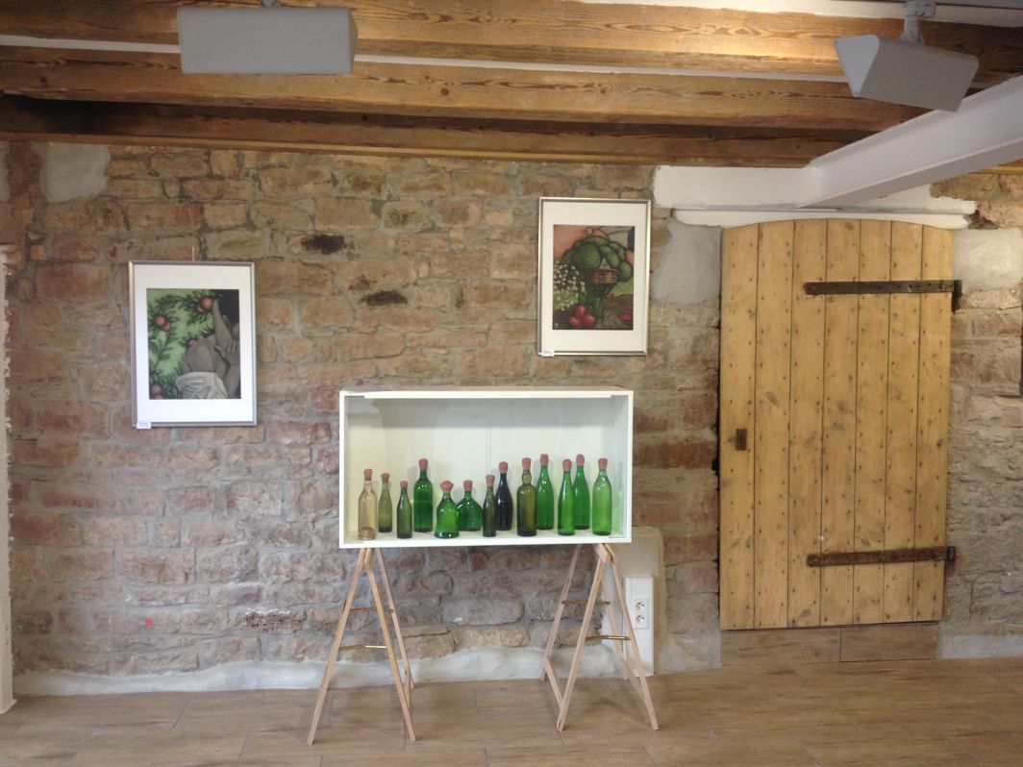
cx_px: 512
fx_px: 1034
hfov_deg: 52.6
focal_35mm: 35
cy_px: 384
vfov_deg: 40.7
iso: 80
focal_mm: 4.28
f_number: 2.4
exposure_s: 1/20
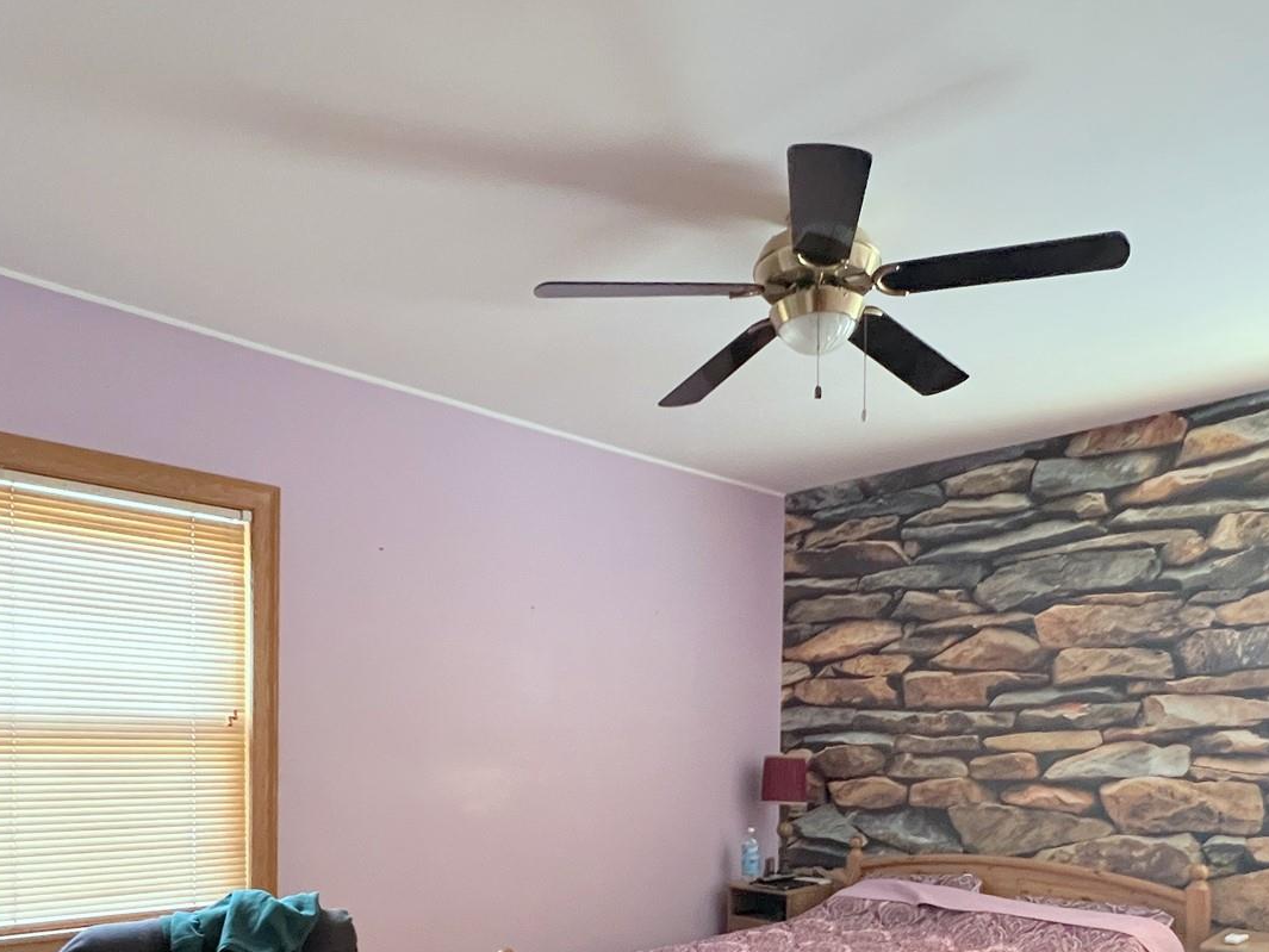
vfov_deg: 51.5
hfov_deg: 69.4
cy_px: 761
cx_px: 653
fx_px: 917
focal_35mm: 25
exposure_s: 1/60
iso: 500
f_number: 1.8
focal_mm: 1.57
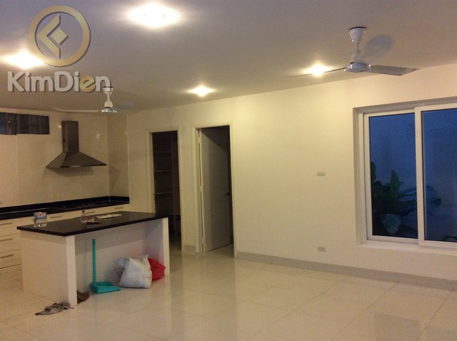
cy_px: 170
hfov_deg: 56.9
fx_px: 422
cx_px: 228
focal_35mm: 32
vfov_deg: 44.1
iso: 125
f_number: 2.4
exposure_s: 1/24
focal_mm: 3.3
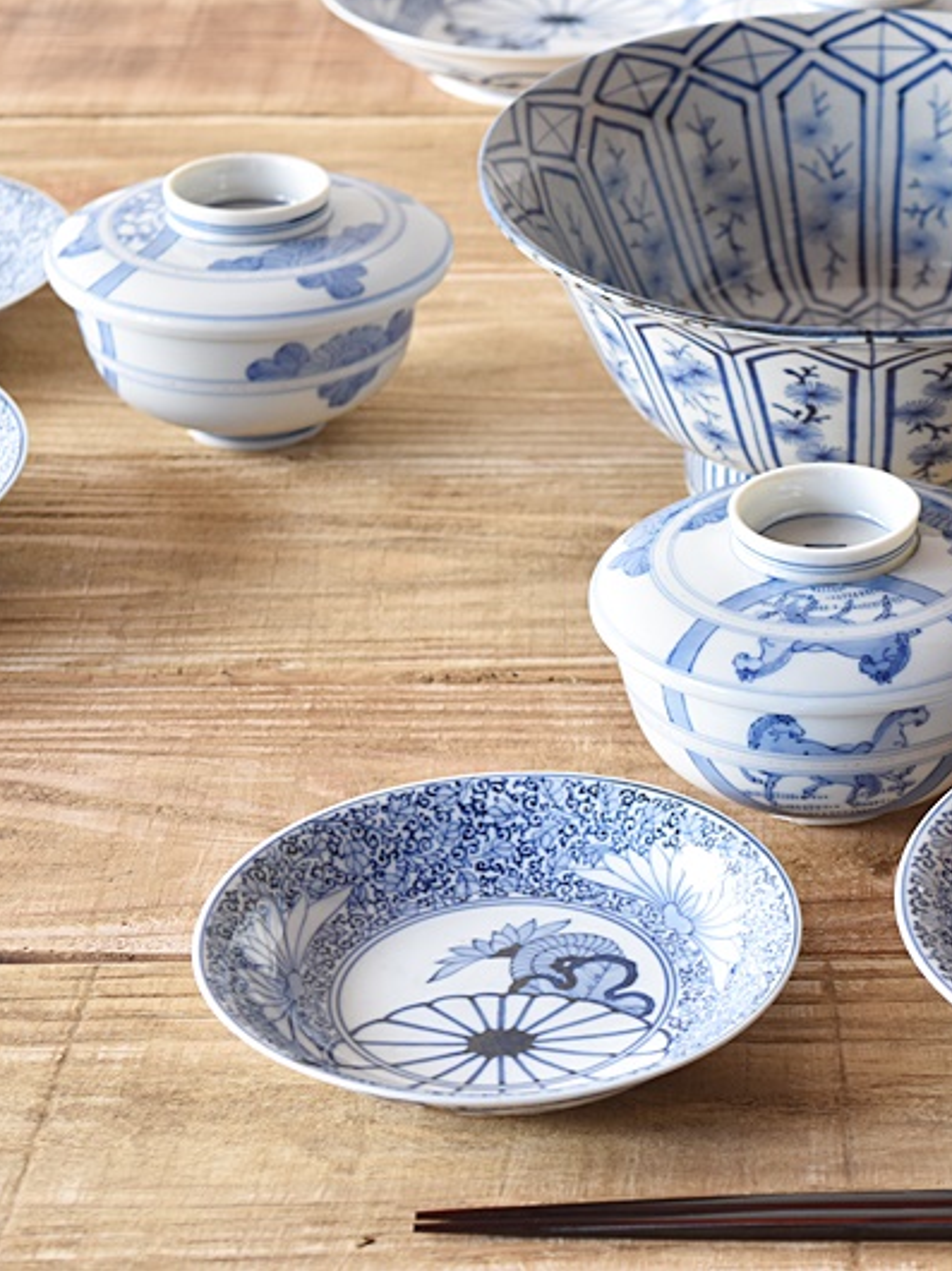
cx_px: 827
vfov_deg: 16.5
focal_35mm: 120
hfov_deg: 12.3
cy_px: 634
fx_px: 4394
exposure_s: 1/4
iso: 400
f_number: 5.6
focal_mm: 55
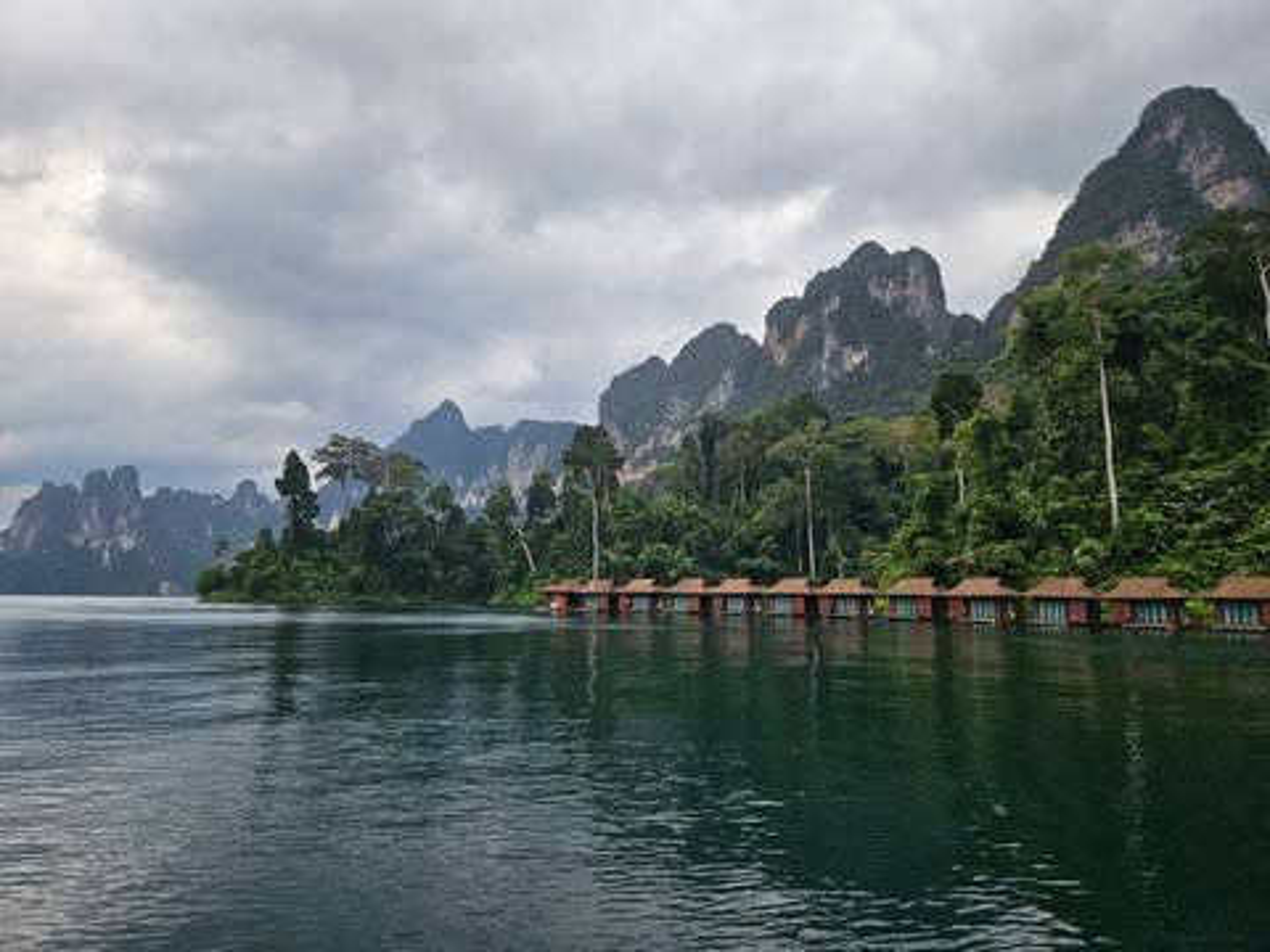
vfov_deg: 58.9
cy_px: 476
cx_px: 635
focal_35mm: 23
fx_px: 844
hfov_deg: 73.9
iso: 25
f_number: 1.8
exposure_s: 1/1339
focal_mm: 5.4
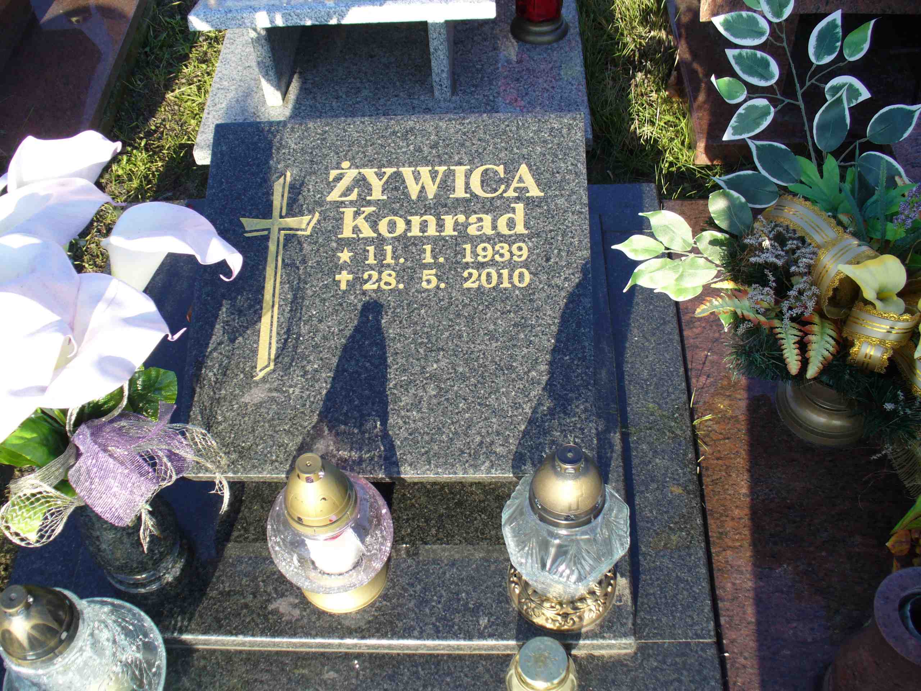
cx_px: 460
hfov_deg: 50.1
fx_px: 984
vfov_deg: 38.7
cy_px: 346
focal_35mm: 37
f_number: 2.8
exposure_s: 1/320
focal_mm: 6.1
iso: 80
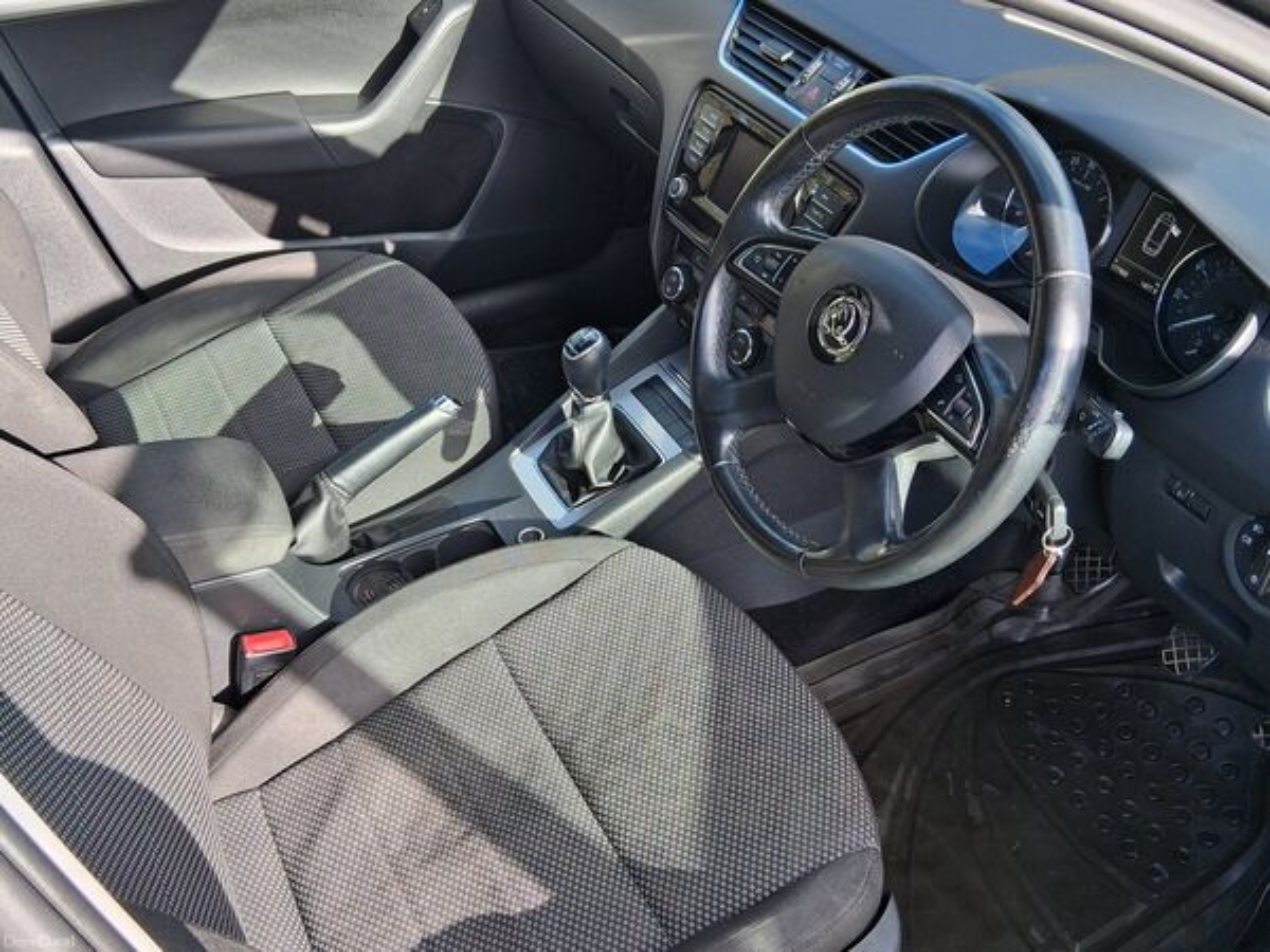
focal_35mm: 26
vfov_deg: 53.1
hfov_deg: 67.3
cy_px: 476
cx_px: 635
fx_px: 954
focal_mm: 3.98
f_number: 1.8
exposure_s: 1/120
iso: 25
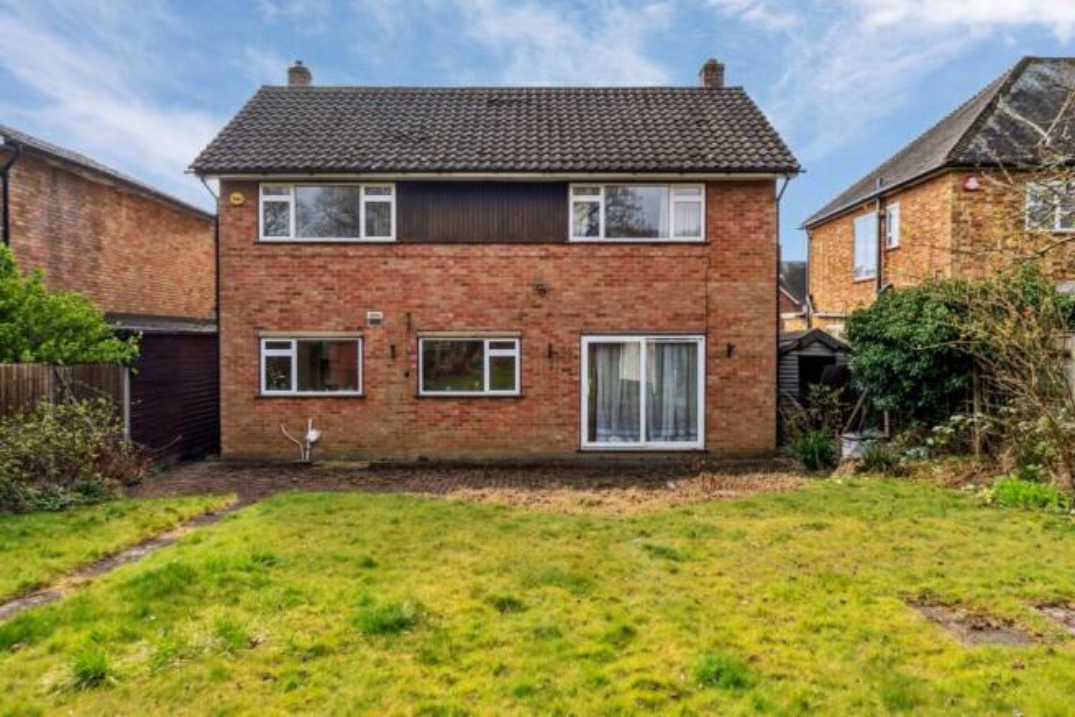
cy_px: 358
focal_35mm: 24
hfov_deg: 73.7
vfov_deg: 53.2
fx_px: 717
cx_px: 538
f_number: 9
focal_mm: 24
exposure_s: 1/100
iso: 200
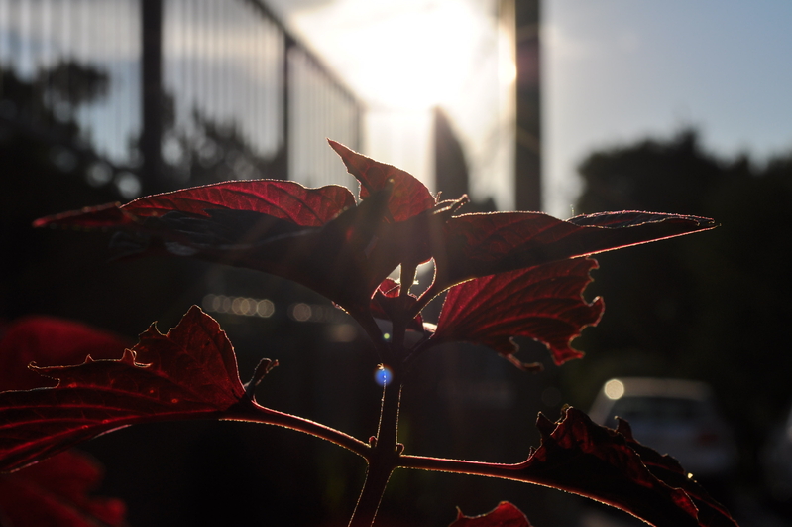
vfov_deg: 16.5
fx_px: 1813
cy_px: 264
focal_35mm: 82
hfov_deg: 24.6
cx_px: 396
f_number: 14
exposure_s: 1/800
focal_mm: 55
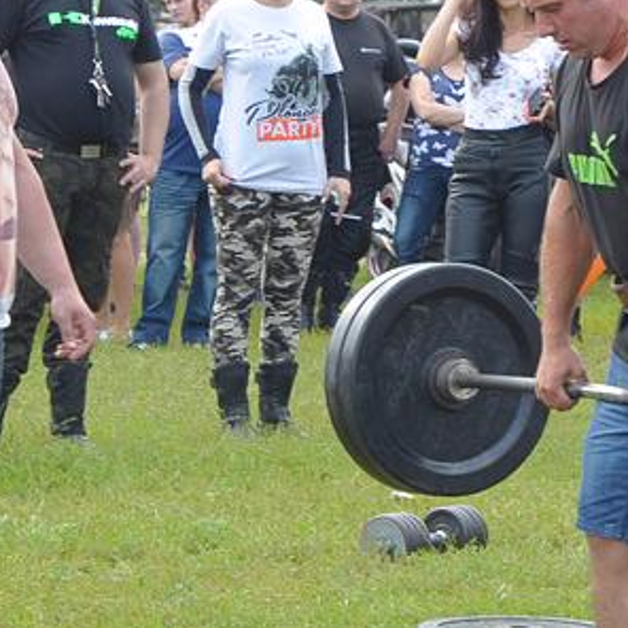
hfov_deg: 8.7
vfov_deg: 8.7
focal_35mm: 201
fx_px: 4130
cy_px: 273
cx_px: 522
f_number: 6.3
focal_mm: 55
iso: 400
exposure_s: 1/160
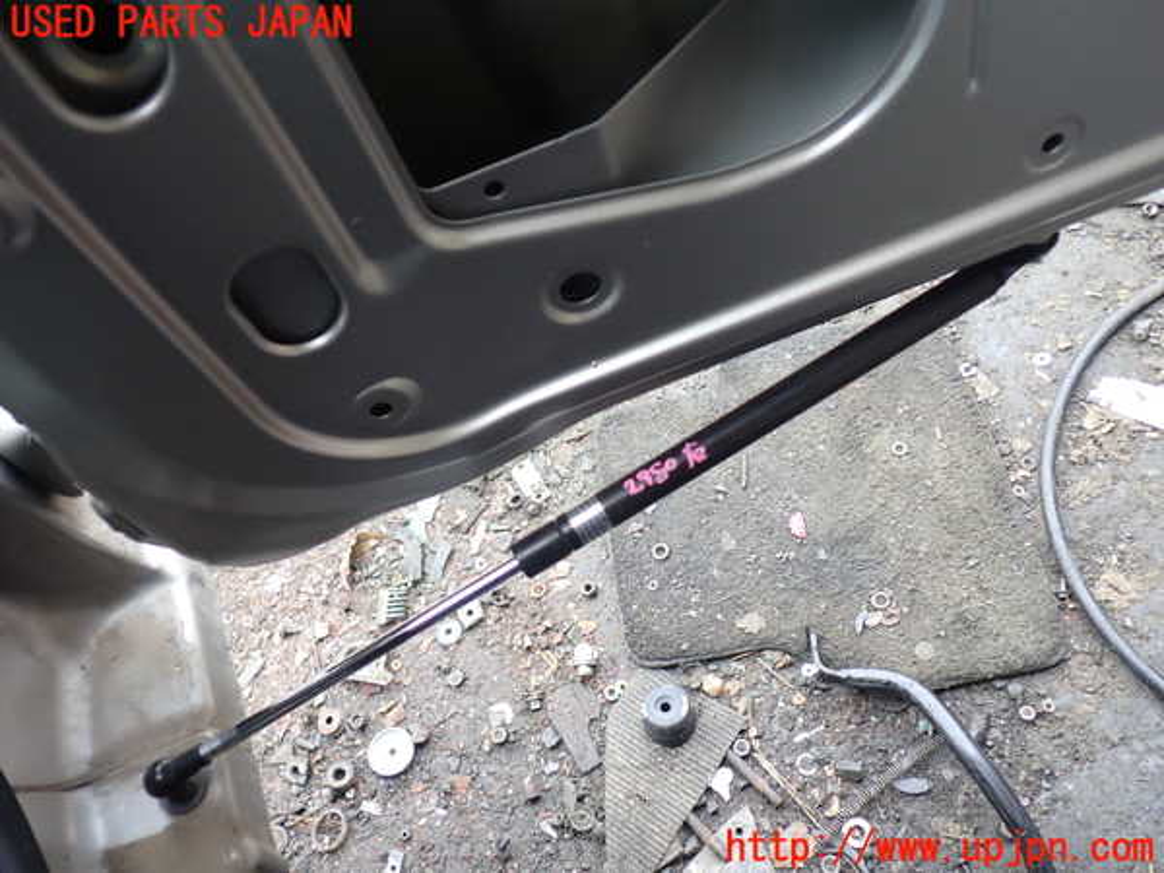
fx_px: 1009
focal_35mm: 30
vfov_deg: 46.8
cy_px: 436
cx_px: 582
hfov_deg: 60.0
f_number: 2.3
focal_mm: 5.4
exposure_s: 1/100
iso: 100
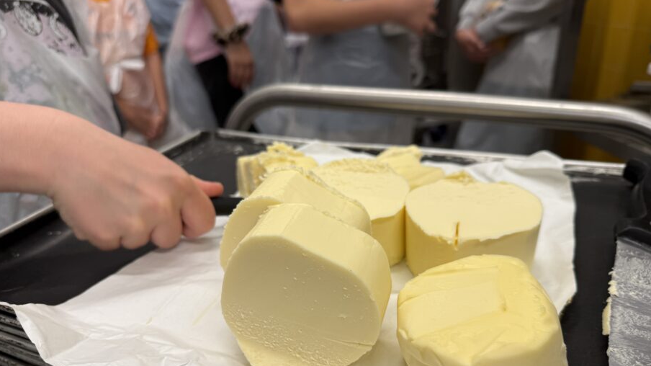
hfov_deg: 69.9
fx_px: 466
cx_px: 332
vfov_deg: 42.5
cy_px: 235
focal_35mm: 27
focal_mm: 6.76
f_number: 1.78
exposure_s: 1/100
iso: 80
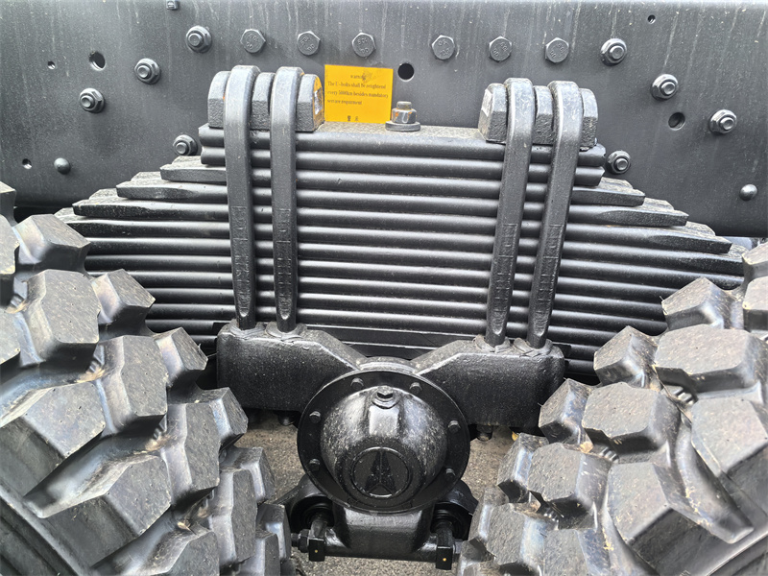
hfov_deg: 61.7
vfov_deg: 48.2
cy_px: 288
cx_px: 384
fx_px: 643
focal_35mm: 29
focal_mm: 5.75
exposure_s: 1/985
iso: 160
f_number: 2
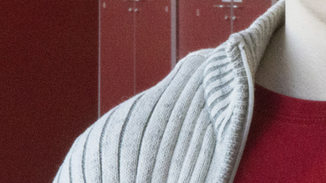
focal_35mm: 508
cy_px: -51
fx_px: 4386
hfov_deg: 4.2
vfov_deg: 2.4
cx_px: 366
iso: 8000
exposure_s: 1/40
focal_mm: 105
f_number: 36
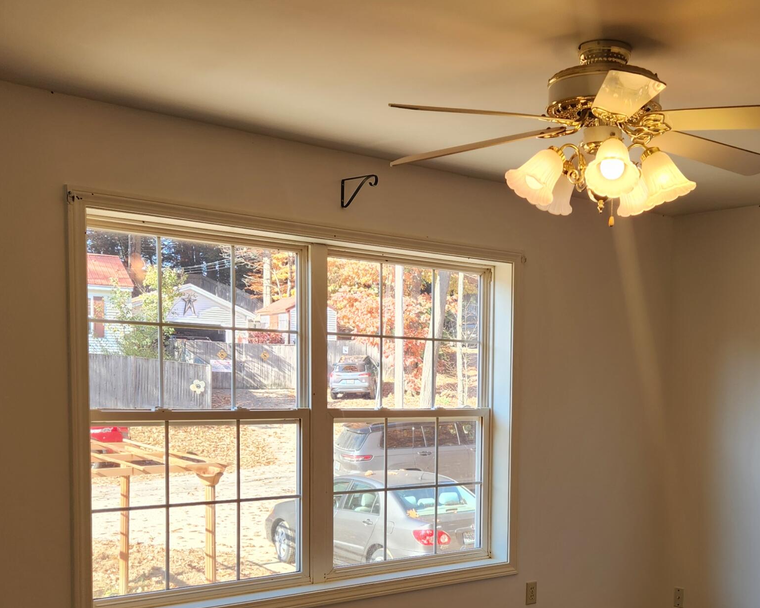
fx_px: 990
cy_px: 461
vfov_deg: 33.4
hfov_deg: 41.3
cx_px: 521
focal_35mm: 44
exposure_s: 1/120
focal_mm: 5.4
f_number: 1.8
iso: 32
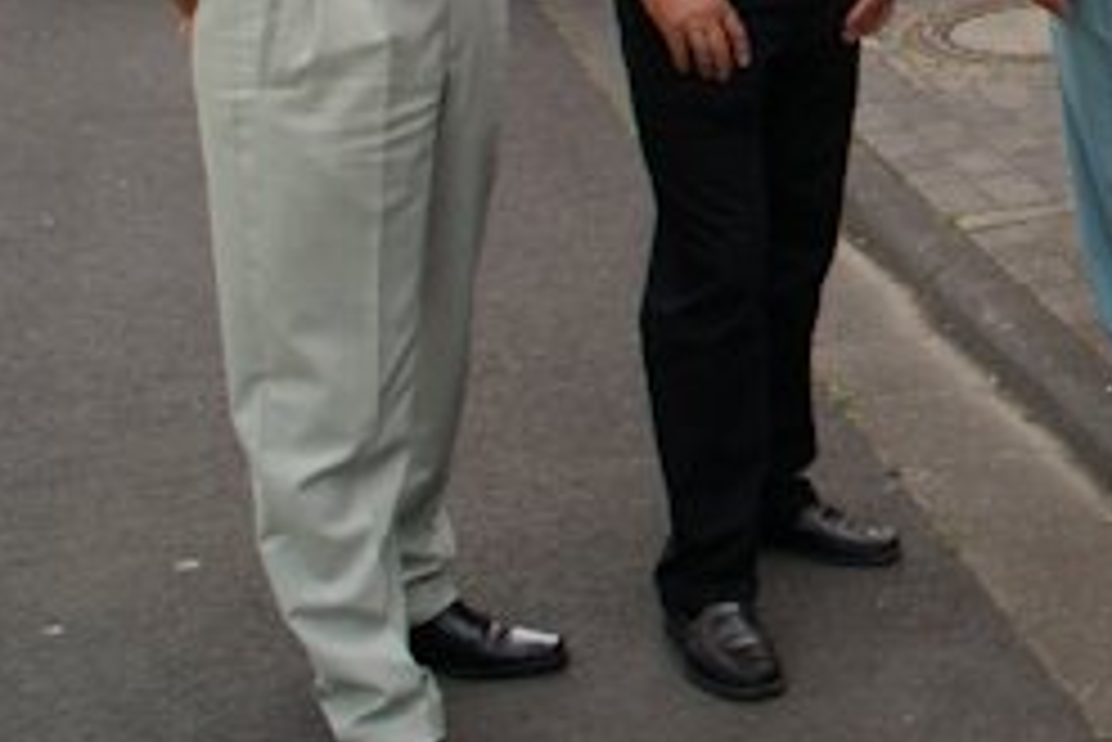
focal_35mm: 70
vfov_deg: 18.3
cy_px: -193
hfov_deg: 25.2
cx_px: 1423
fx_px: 2163
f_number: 11
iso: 100
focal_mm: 18
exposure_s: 1/60
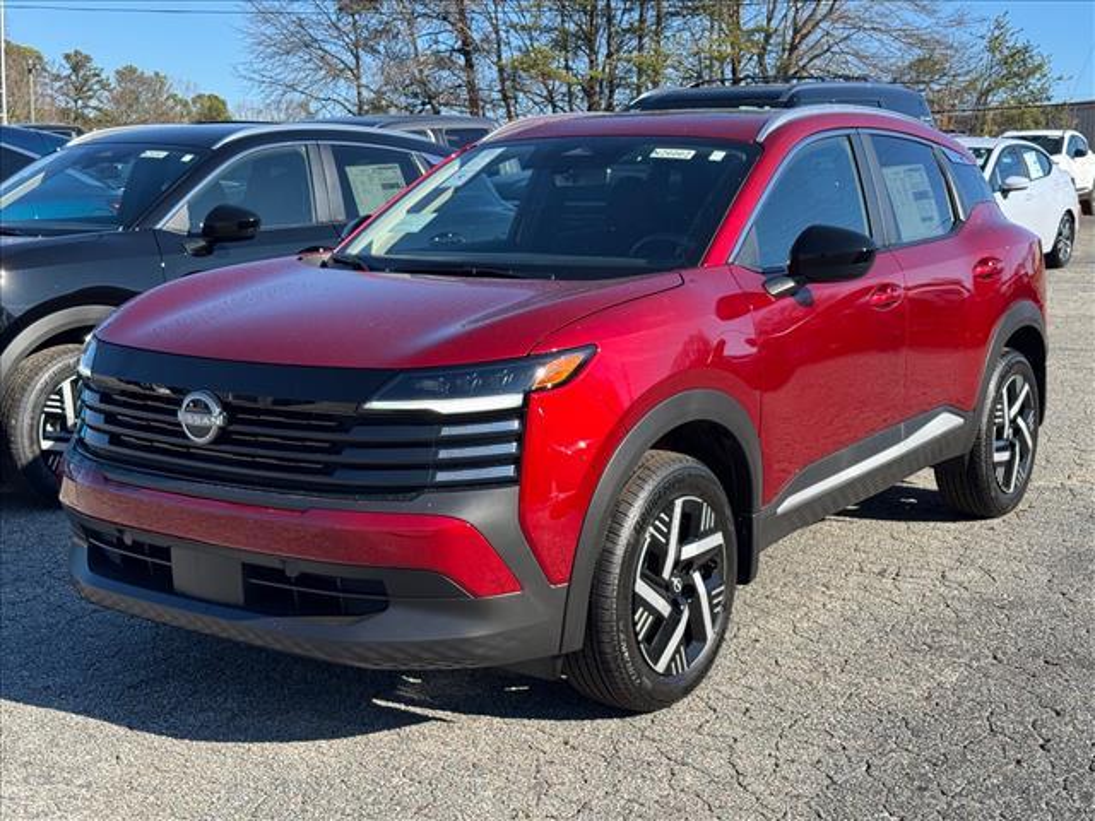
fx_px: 1518
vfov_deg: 30.3
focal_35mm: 48
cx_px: 548
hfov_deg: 39.7
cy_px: 410
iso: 64
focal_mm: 6.76
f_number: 1.78
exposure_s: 1/1395
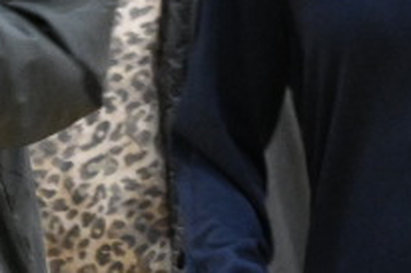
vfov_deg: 1.2
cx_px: -744
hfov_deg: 1.8
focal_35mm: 1143
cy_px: 110
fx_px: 13038
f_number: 10
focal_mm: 145
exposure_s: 1/80
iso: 6400
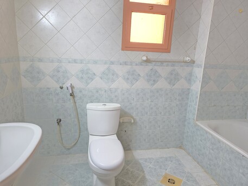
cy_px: 93
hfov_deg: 73.9
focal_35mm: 23
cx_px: 124
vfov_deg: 58.9
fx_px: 165
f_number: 1.7
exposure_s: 1/120
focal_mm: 6.3
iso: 320
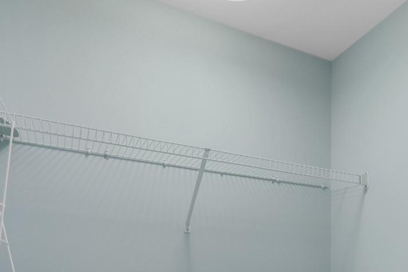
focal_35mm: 34
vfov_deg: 34.5
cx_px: 281
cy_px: 286
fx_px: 385
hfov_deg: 54.4
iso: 100
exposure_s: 1/13
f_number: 4.5
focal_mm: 10
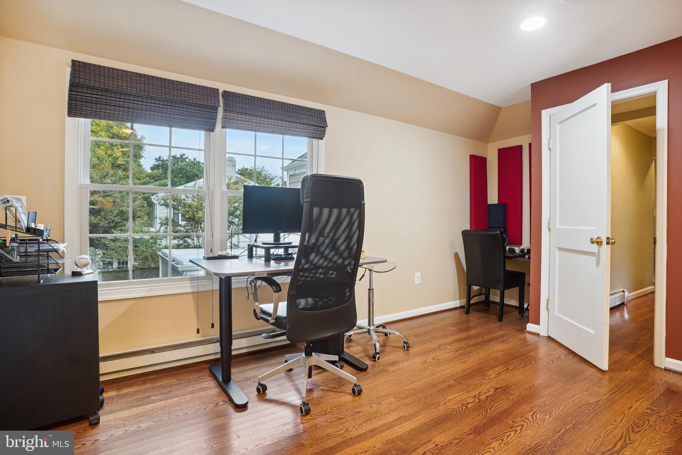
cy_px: 228
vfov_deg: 70.4
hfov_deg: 93.3
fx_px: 322
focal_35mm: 17
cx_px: 341
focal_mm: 17
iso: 100
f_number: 8
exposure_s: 1.6
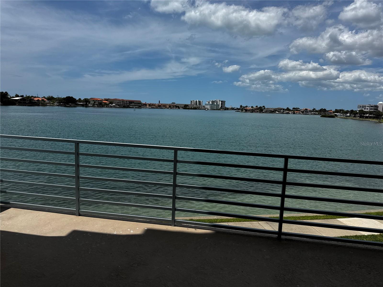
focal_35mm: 24
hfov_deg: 71.6
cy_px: 144
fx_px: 266
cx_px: 192
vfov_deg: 56.8
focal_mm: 6.76
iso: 80
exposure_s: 1/10417
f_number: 1.78
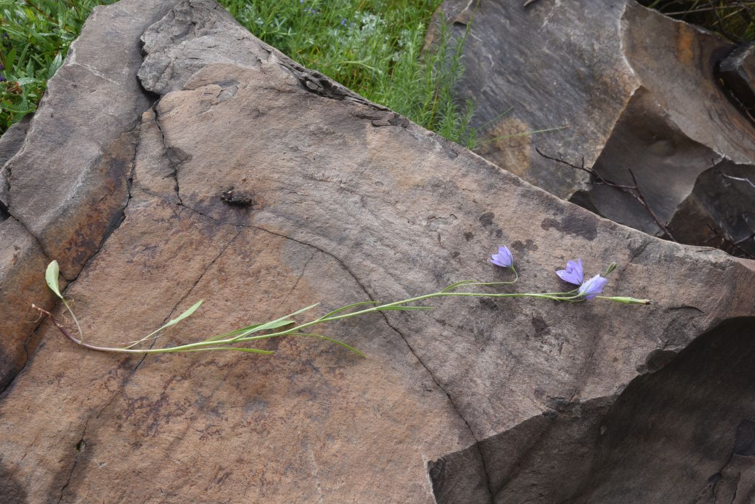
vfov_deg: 24.2
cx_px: 384
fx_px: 1174
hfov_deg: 35.6
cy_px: 259
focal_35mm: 56
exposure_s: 1/125
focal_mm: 50
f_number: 18
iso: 800
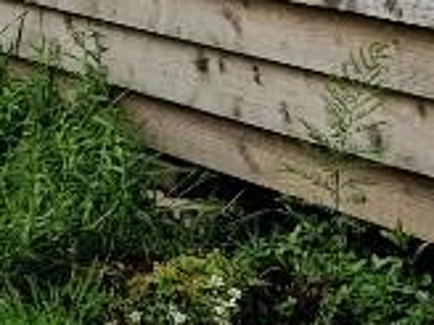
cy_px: -571
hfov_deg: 12.0
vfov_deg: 8.9
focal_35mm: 144
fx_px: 1805
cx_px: -476
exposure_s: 1/1320
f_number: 1.8
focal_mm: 5.4
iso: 50
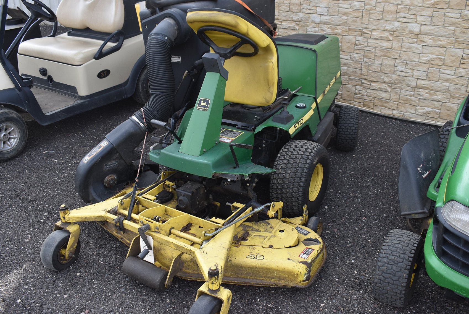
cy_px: 157
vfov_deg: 40.0
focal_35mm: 33
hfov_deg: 57.2
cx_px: 234
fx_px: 430
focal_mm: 22
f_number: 6.3
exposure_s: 1/250
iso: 200
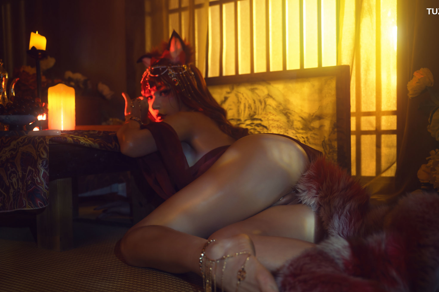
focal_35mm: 40
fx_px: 488
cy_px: 172
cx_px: 224
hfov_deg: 48.5
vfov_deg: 33.3
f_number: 2.8
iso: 400
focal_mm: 34
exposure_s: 1/30
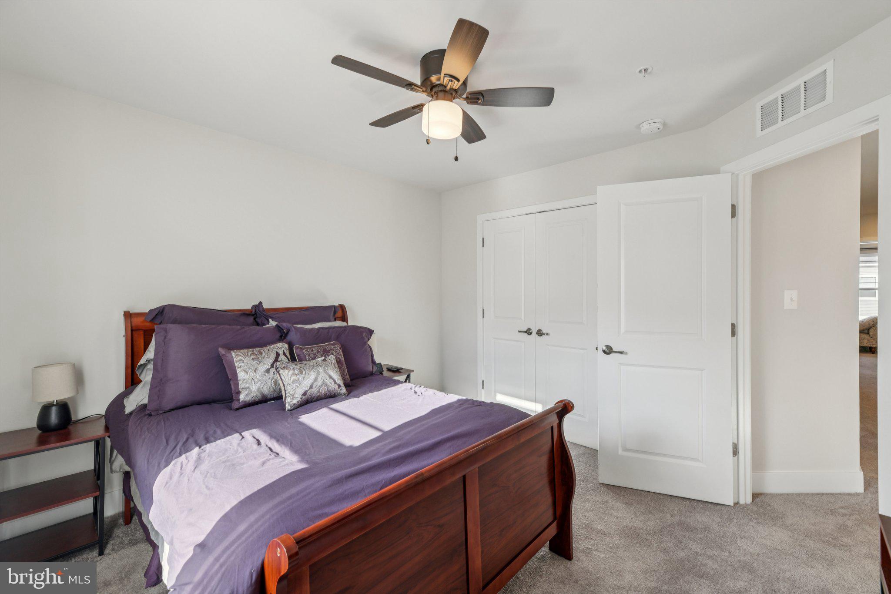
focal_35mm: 15
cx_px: 446
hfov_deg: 100.4
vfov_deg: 77.3
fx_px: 371
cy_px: 297
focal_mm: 15
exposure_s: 1/15
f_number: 8
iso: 100
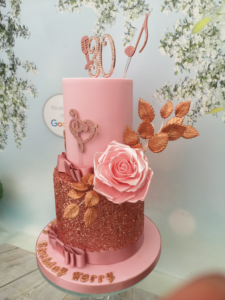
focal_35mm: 27
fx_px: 234
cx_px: 112
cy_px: 150
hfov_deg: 51.4
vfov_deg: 65.3
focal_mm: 5.58
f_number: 1.8
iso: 50
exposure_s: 1/134
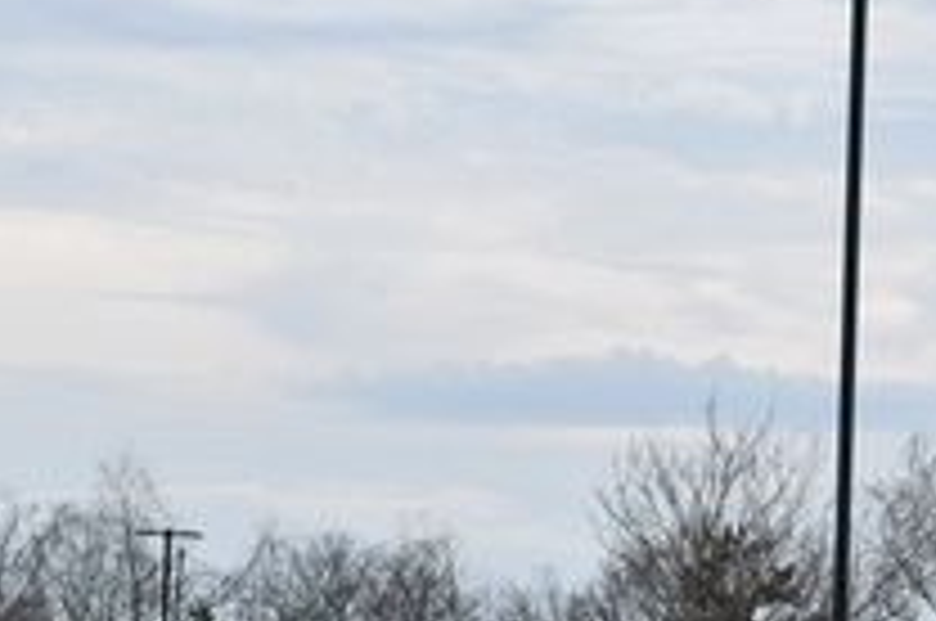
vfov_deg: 7.3
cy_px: 889
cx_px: 531
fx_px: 4803
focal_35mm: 185
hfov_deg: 11.1
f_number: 5.6
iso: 320
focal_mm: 40
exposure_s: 1/250
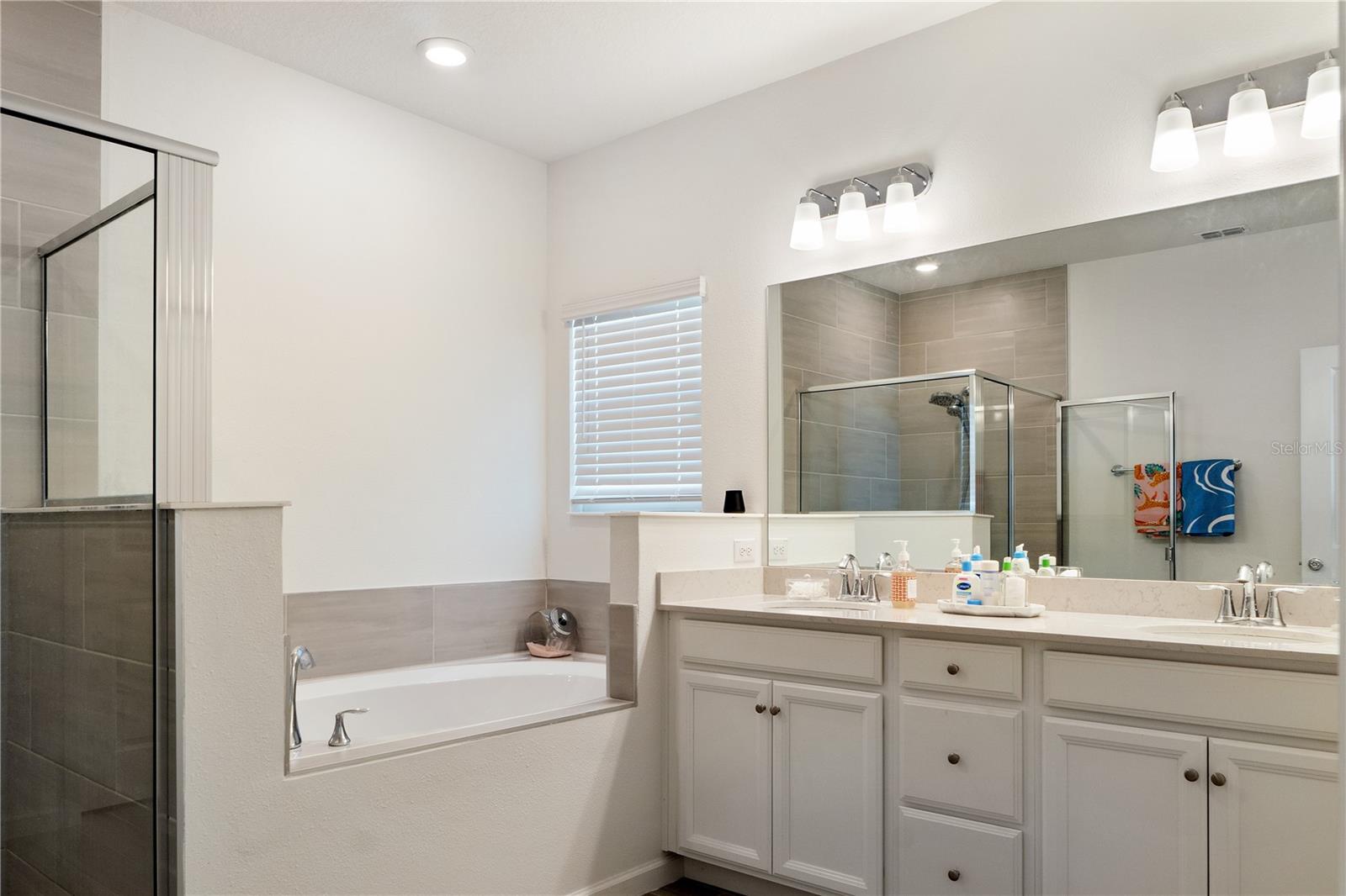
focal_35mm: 24
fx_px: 897
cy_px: 448
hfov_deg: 73.8
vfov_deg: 53.1
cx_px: 673
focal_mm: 16
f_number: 9
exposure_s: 1/5
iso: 160
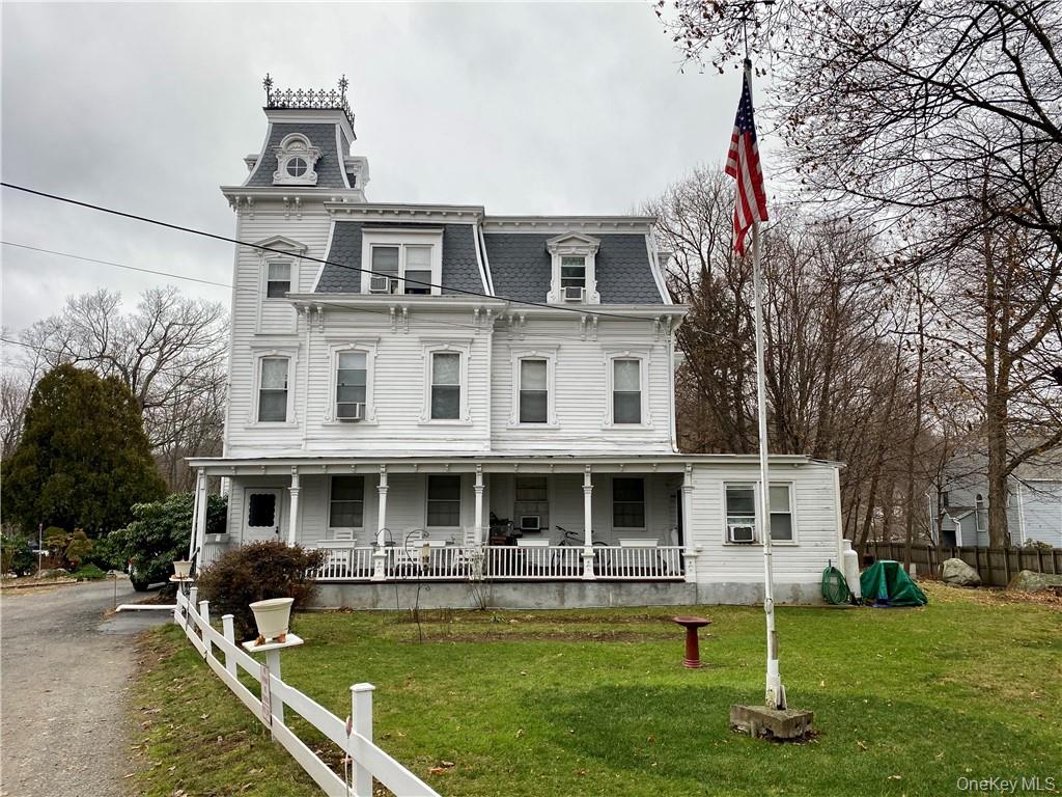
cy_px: 398
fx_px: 798
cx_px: 531
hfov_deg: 67.3
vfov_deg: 53.1
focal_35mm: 26
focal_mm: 4.25
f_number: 1.8
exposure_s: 1/142
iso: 32
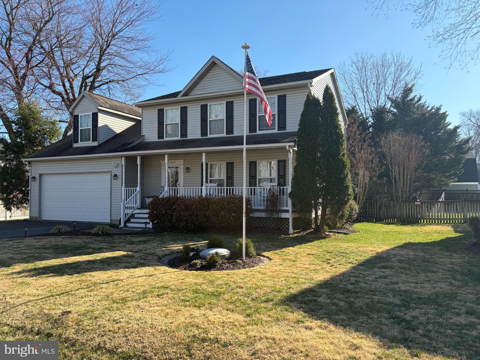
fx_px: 361
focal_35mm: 26
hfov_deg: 67.3
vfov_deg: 53.1
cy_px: 180
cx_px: 240
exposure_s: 1/2208
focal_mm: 5.96
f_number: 1.6
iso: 64
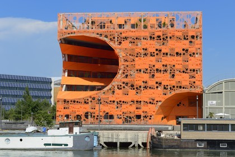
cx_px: 118
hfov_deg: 24.8
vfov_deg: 16.7
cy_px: 78
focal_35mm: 82
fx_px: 535
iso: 200
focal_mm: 82
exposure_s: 1/320
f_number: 11
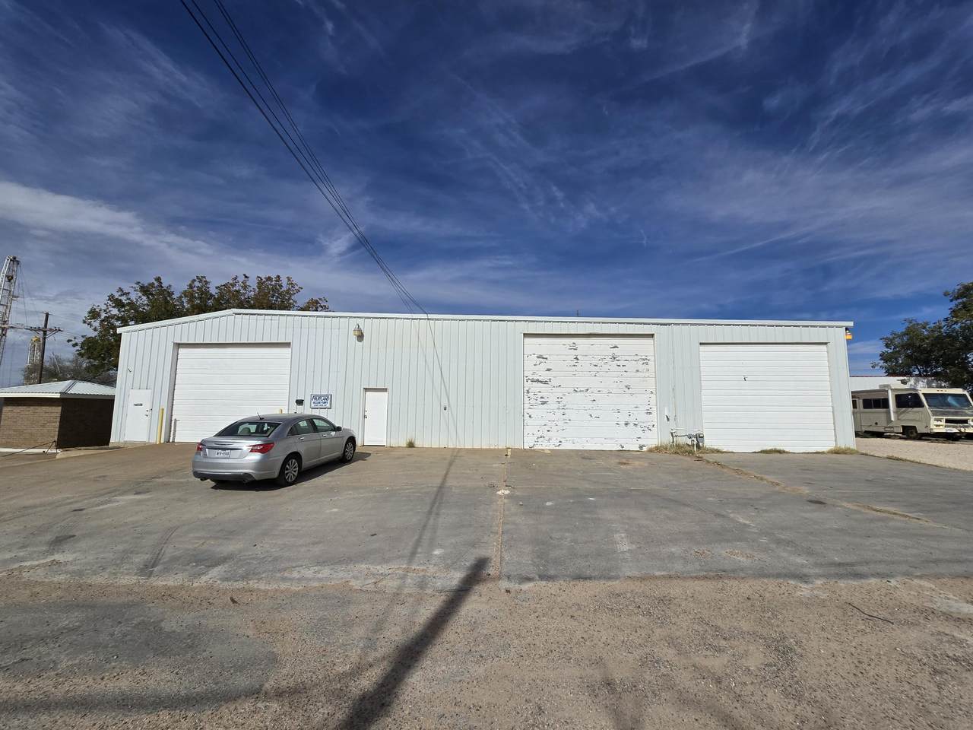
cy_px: 365
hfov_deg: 106.2
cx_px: 486
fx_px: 365
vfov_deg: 89.9
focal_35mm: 13
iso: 50
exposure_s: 1/6444
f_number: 2.2
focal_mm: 2.2
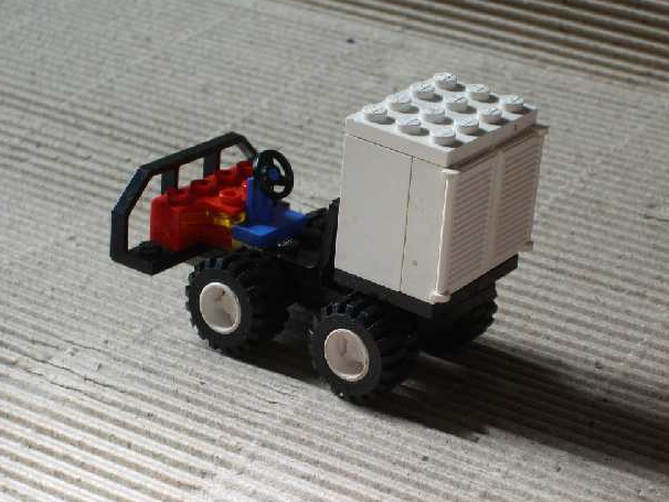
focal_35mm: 113
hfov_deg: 17.4
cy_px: 252
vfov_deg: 13.1
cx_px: 347
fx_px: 2185
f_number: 4.8
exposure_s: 1/60
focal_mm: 17.4
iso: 100
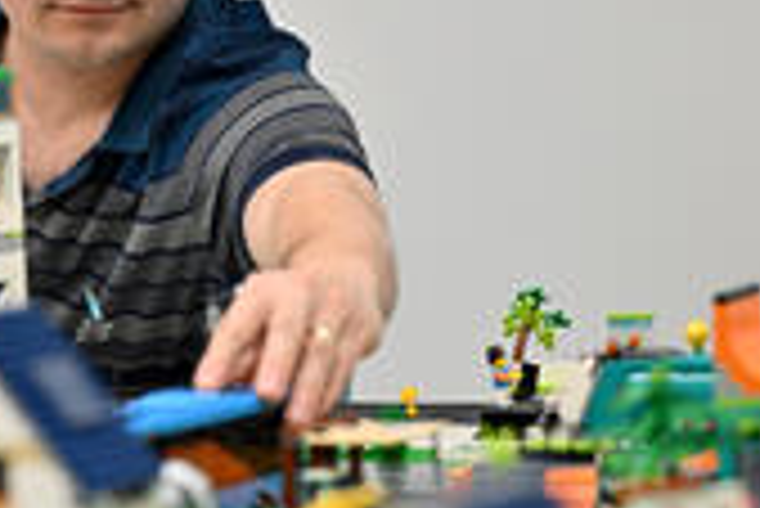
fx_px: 3507
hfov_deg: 12.3
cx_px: 76
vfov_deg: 8.3
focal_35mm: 166
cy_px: 191
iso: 1600
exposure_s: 1/250
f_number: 3.2
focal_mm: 70
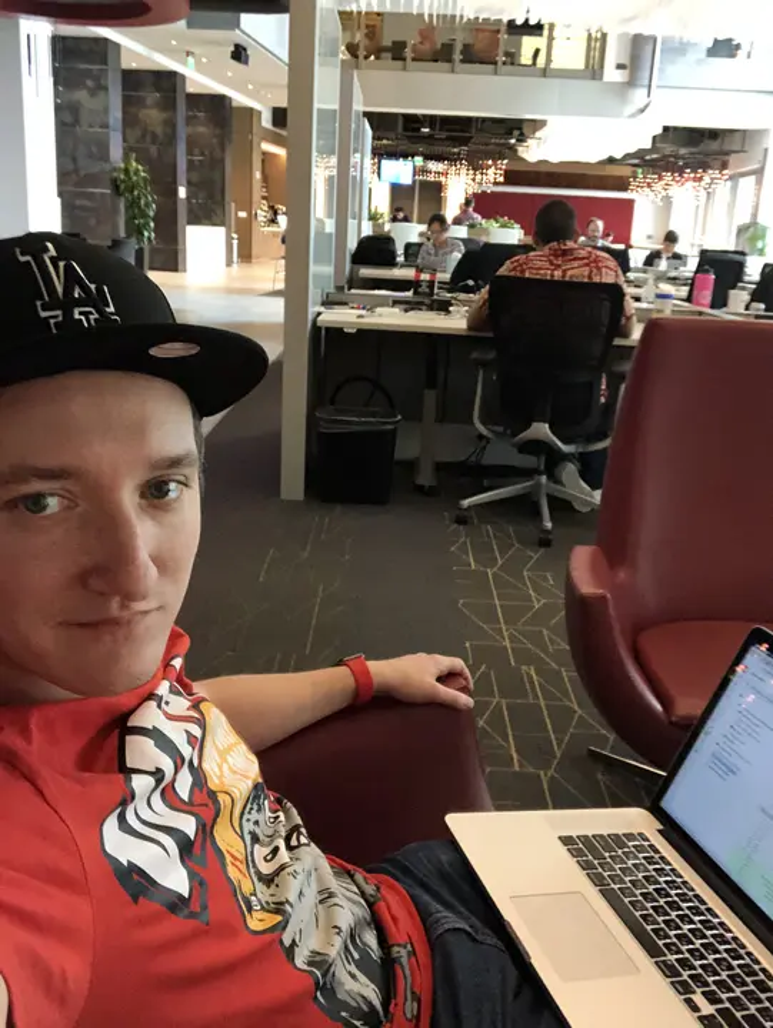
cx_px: 386
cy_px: 514
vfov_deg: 56.8
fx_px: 952
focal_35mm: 32
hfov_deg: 44.2
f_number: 2.2
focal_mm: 2.87
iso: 320
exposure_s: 1/40
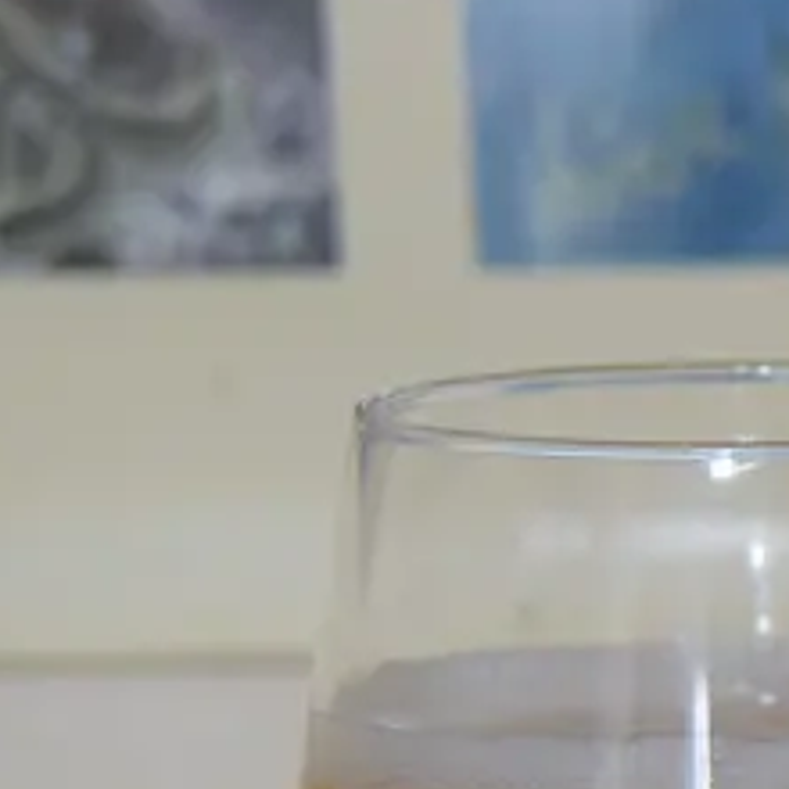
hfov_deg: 7.6
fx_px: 5802
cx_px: 1216
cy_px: 712
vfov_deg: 7.8
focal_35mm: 225
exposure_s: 1/60
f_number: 4.8
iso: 800
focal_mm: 38
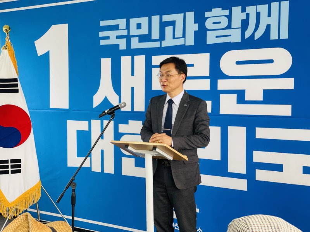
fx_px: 466
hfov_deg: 36.8
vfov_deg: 28.0
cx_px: 155
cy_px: 116
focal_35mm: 52
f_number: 2
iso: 160
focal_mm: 6
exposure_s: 1/60
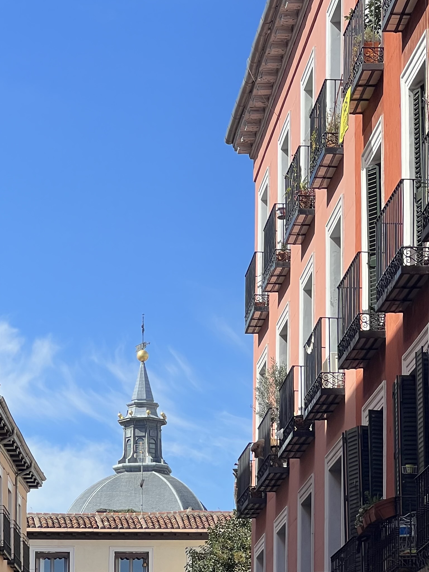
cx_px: 145
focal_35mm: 152
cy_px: 336
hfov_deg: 9.8
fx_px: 2512
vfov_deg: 13.0
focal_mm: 9
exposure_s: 1/515
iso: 32
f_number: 2.8
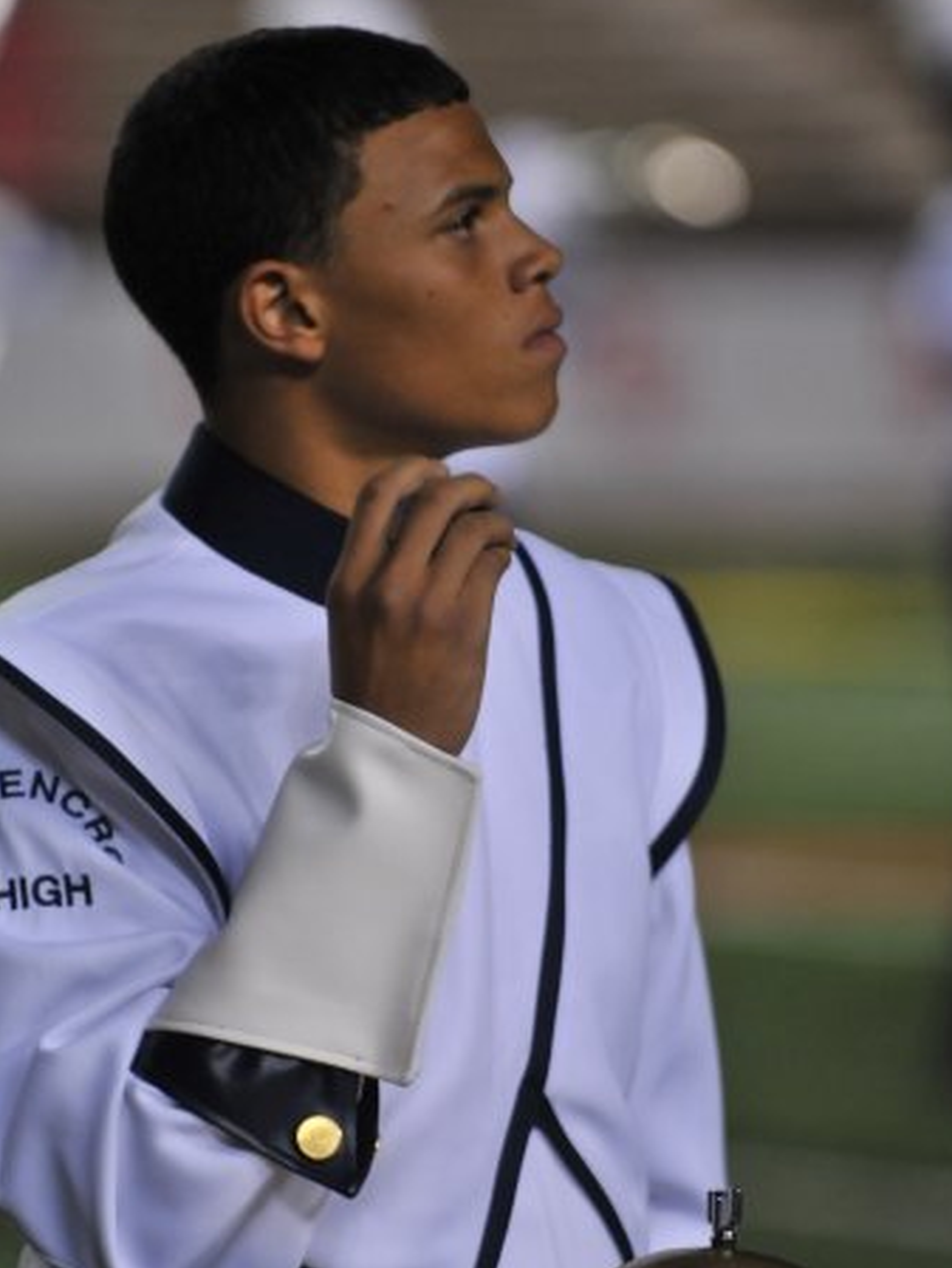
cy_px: 720
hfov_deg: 3.9
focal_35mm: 385
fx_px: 14111
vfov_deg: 5.1
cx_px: 422
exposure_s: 1/640
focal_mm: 200
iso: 800
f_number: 2.8
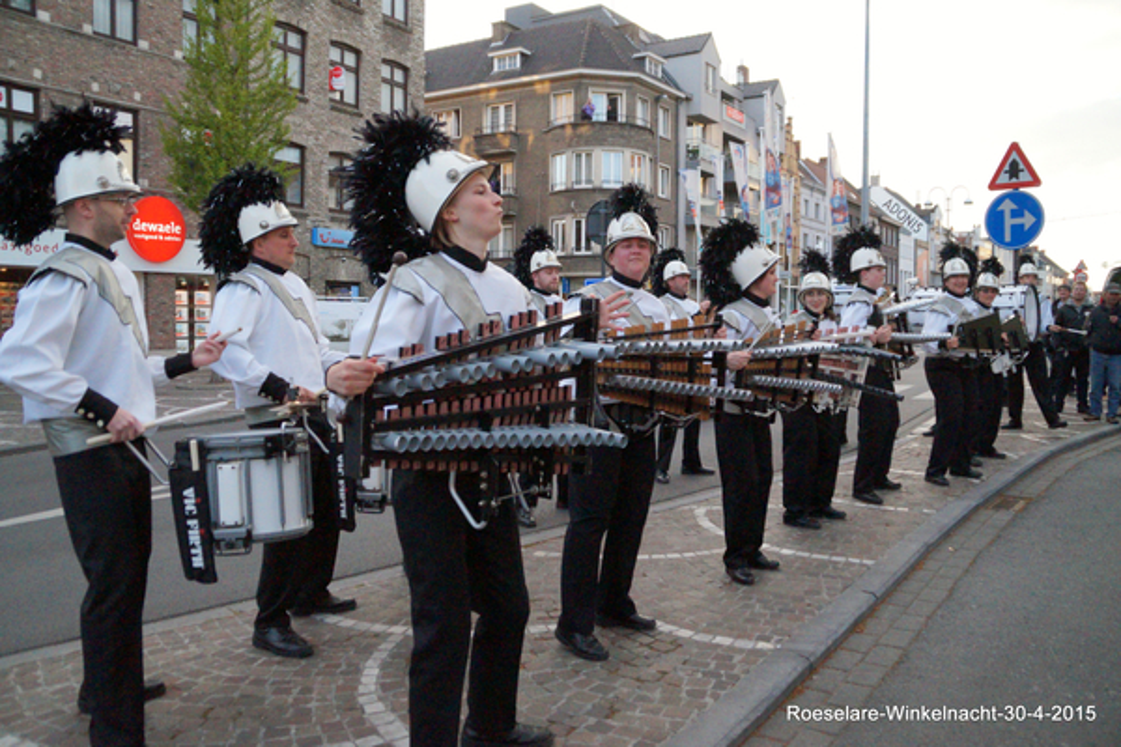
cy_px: 374
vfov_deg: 47.9
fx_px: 841
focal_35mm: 27
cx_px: 560
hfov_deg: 67.4
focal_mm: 18
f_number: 4
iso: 3200
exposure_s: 1/2000
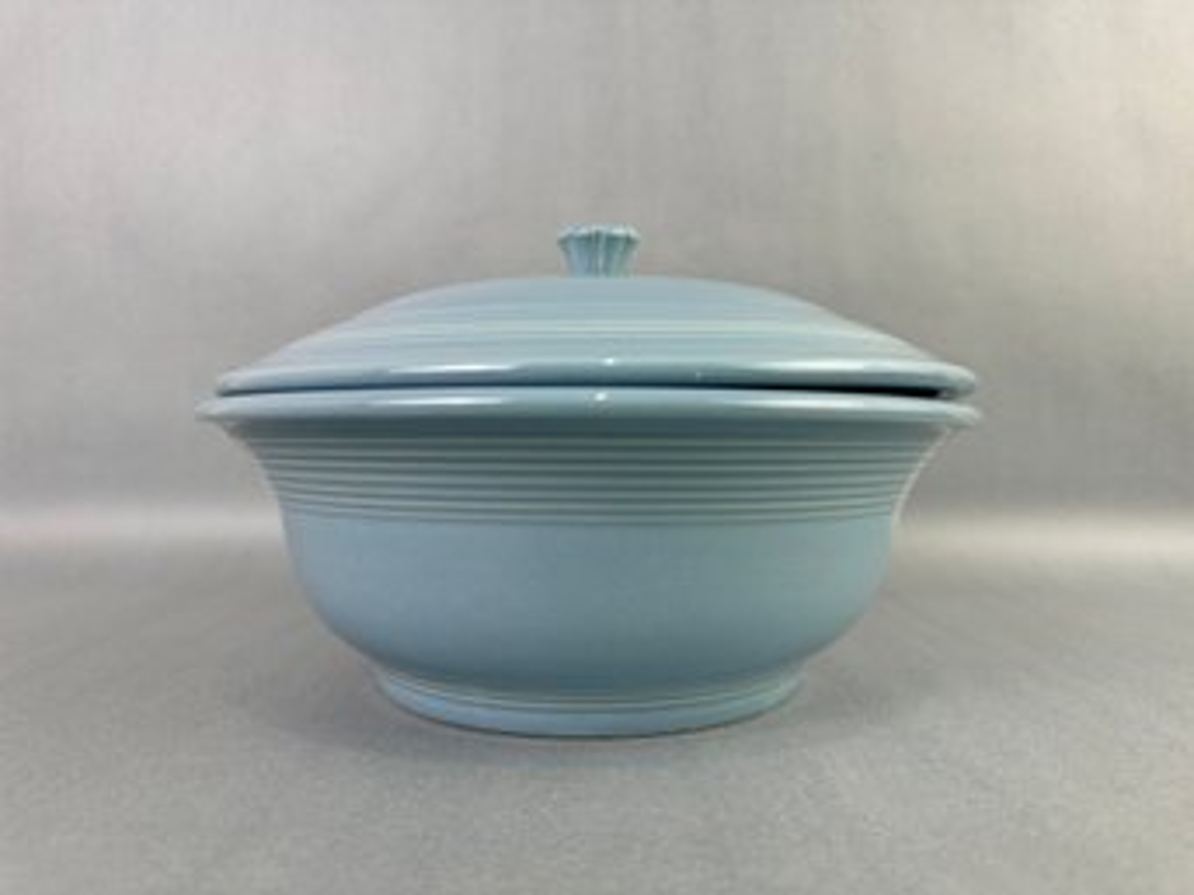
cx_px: 597
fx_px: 828
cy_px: 448
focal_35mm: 24
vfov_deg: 56.8
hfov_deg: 71.6
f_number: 1.78
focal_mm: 6.76
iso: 64
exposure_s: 1/226
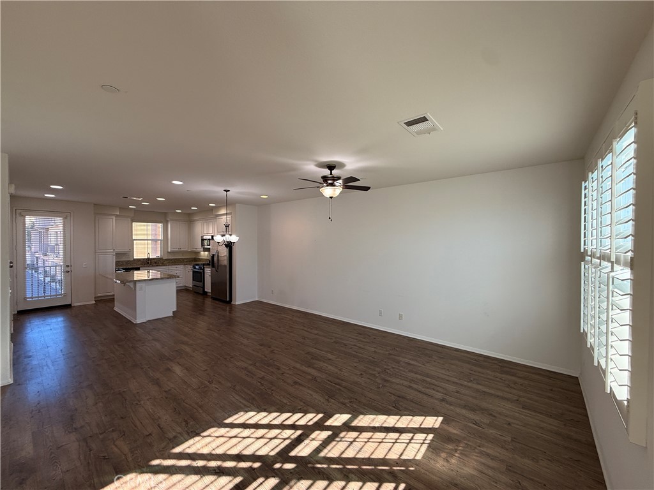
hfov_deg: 102.1
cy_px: 245
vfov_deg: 85.7
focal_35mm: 14
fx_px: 265
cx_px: 327
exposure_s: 1/120
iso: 64
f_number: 2.2
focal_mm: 2.22
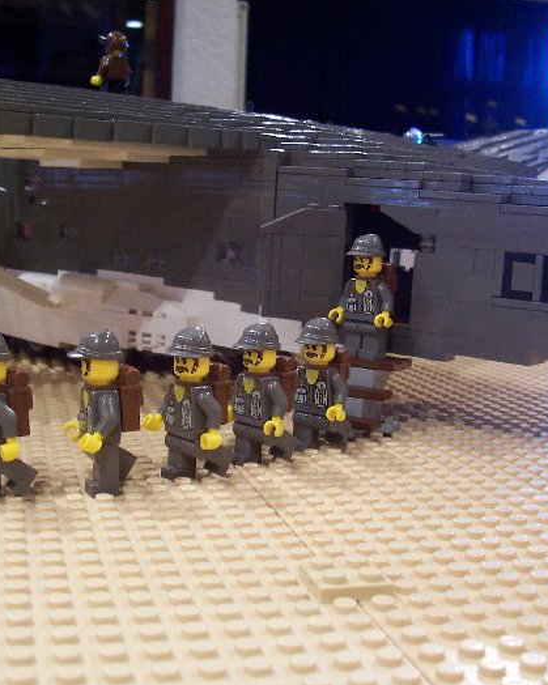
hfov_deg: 30.7
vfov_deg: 38.1
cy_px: 346
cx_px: 207
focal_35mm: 49
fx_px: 994
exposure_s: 1/20
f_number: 2.8
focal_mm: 5.6
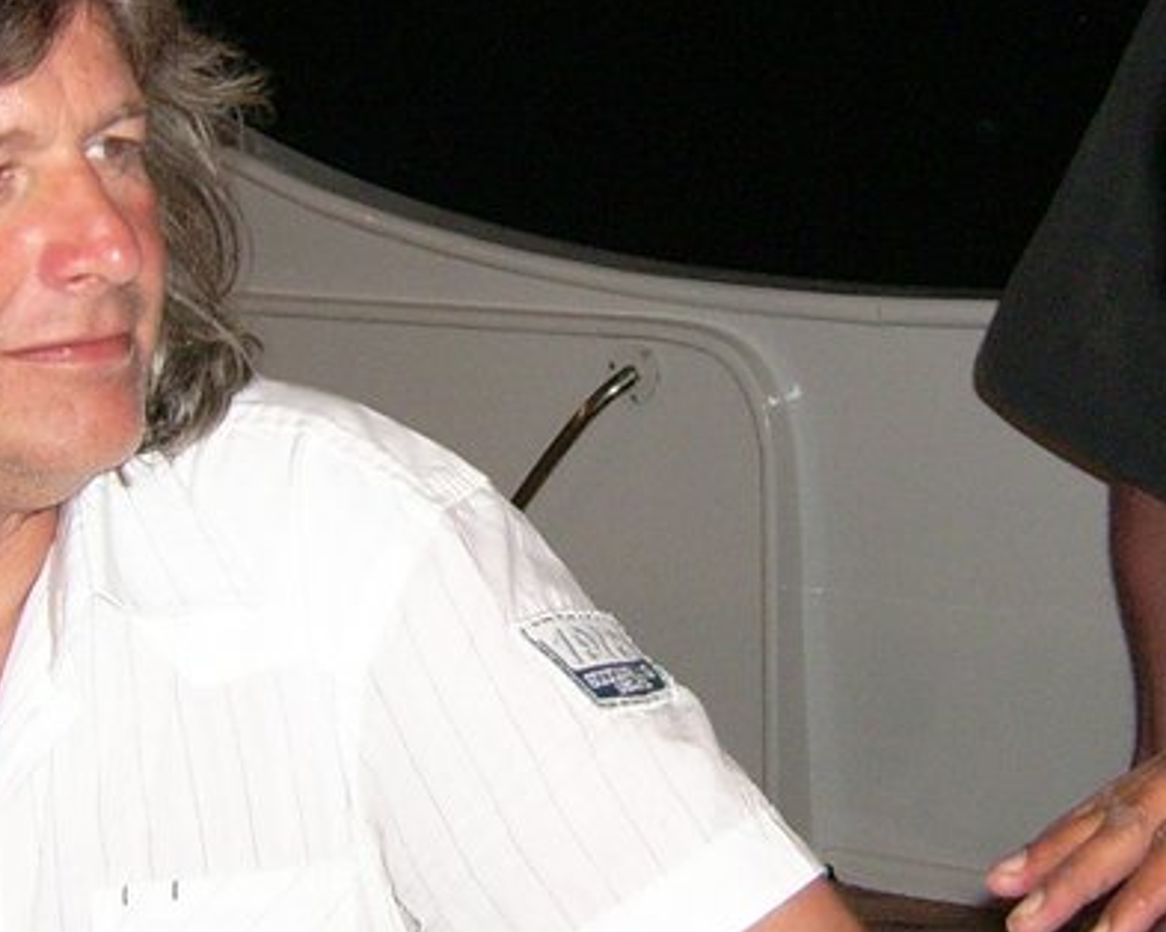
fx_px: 3070
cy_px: 273
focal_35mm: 89
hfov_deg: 21.5
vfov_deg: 17.2
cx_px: 644
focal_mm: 5.95
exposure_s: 1/60
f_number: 2.8
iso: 100
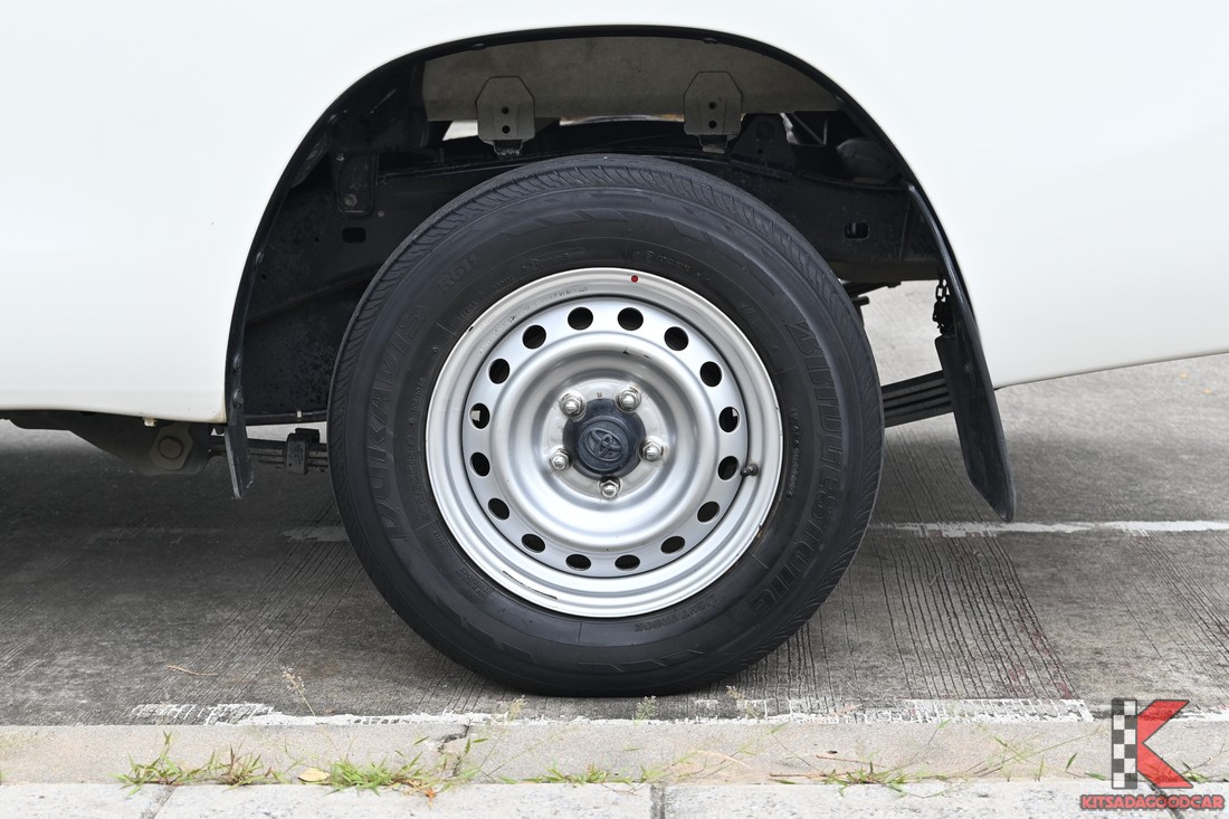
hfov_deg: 38.2
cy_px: 410
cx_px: 614
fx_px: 1775
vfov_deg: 26.0
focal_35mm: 52
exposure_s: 1/250
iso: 200
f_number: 5.6
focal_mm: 35
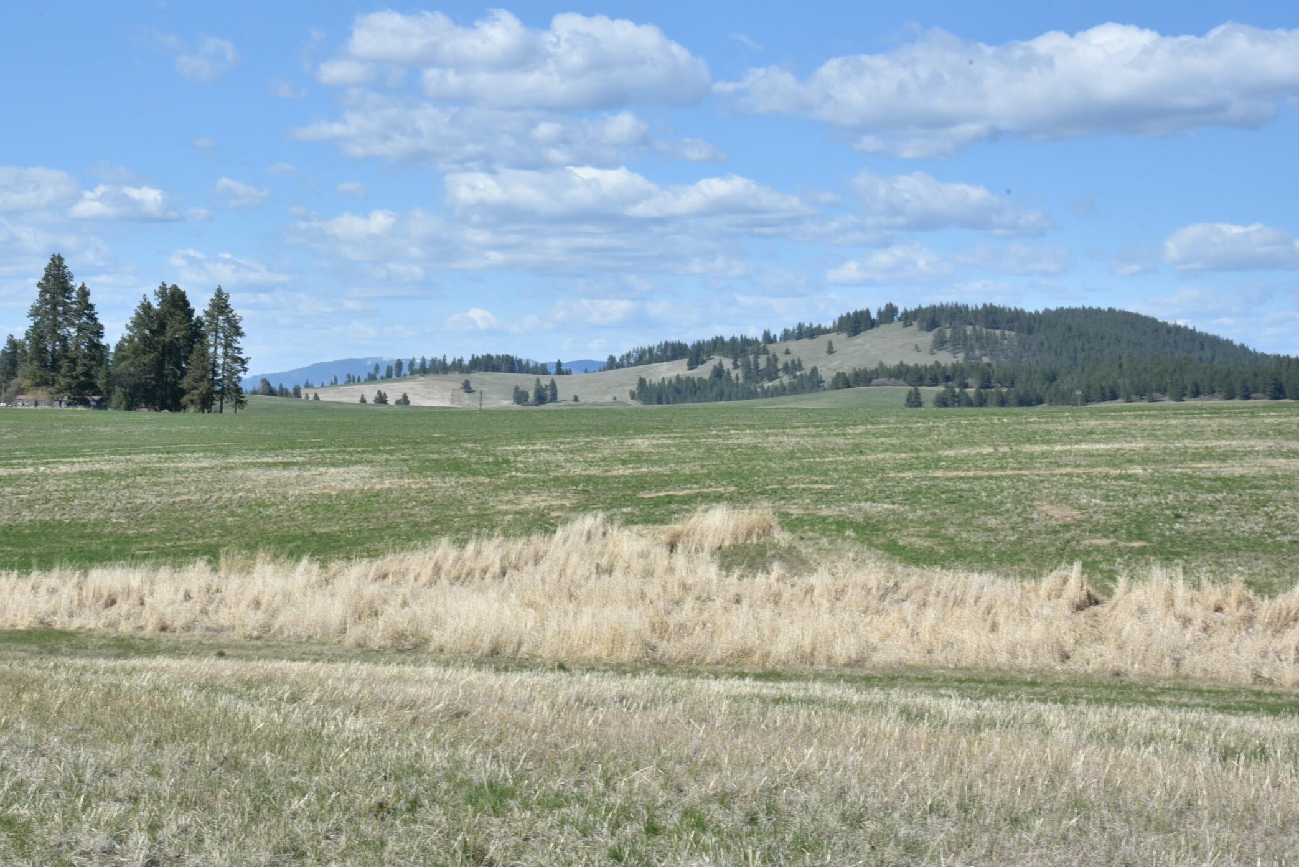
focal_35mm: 69
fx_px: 2490
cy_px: 373
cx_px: 380
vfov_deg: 19.7
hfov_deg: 28.9
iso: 200
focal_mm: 48
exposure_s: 1/80
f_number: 22
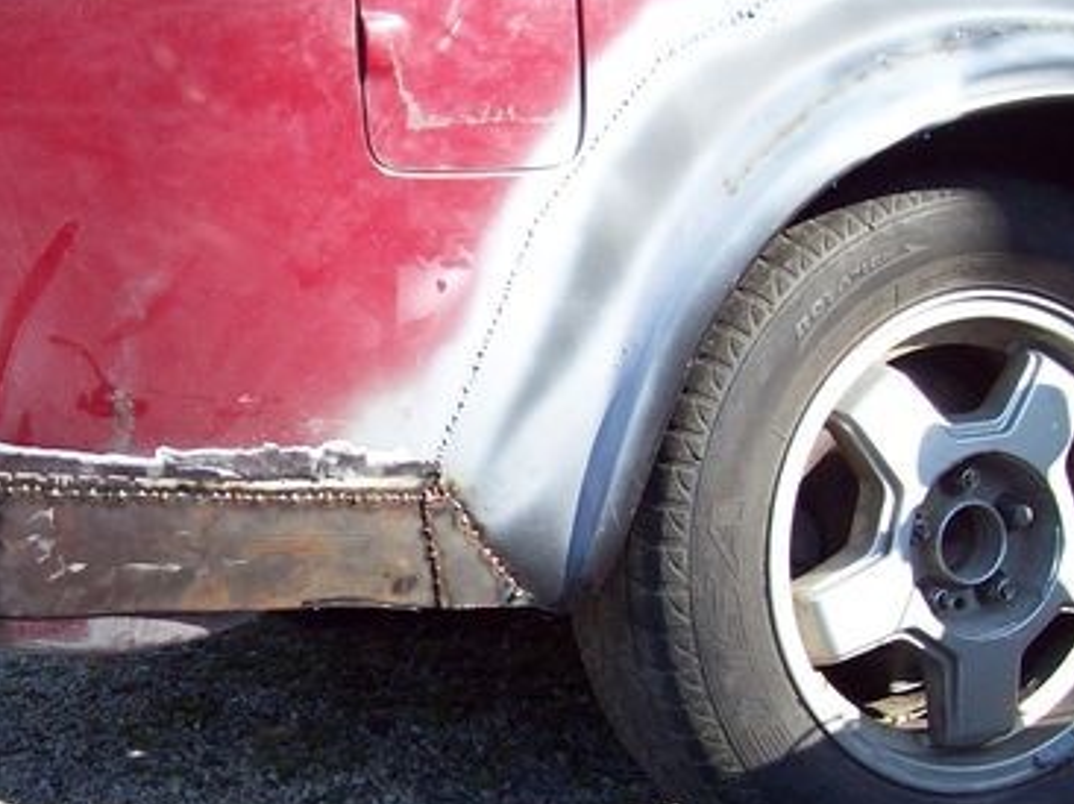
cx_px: 276
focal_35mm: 63
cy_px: 461
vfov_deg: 23.2
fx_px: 1953
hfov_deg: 30.3
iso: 80
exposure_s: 1/222
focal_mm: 6
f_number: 2.7
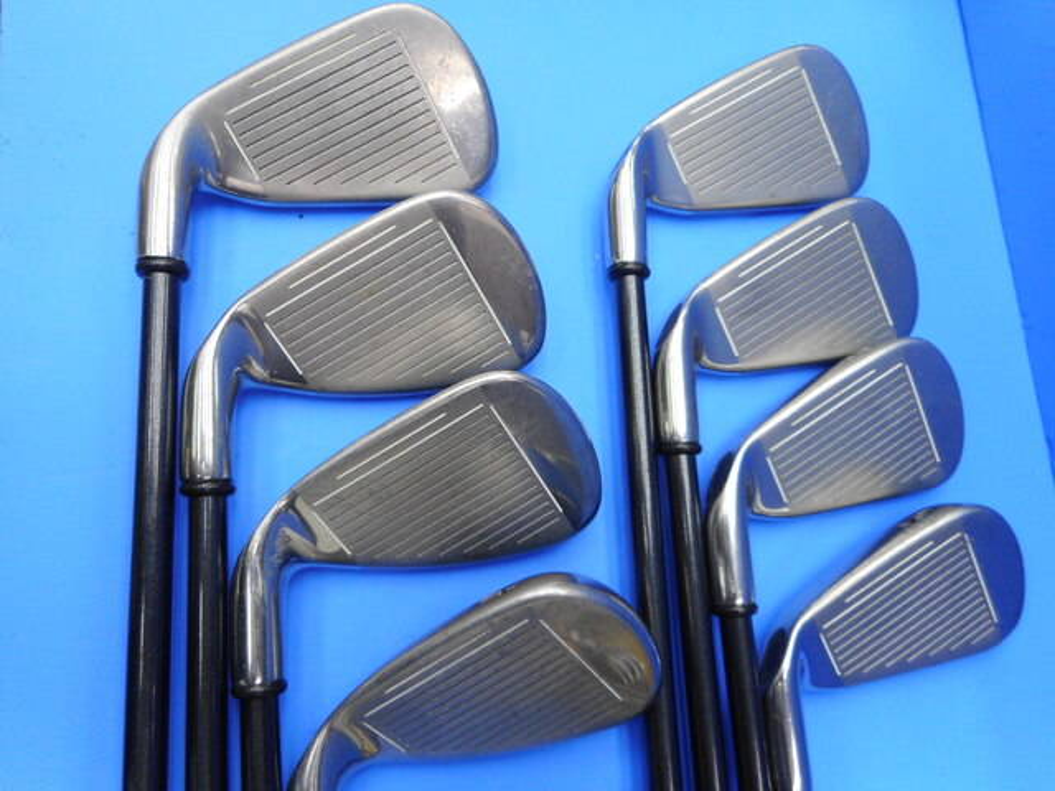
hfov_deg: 69.4
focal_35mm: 25
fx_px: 762
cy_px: 396
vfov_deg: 54.9
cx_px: 528
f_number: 3.7
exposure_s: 1/30
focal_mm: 4.5
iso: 140
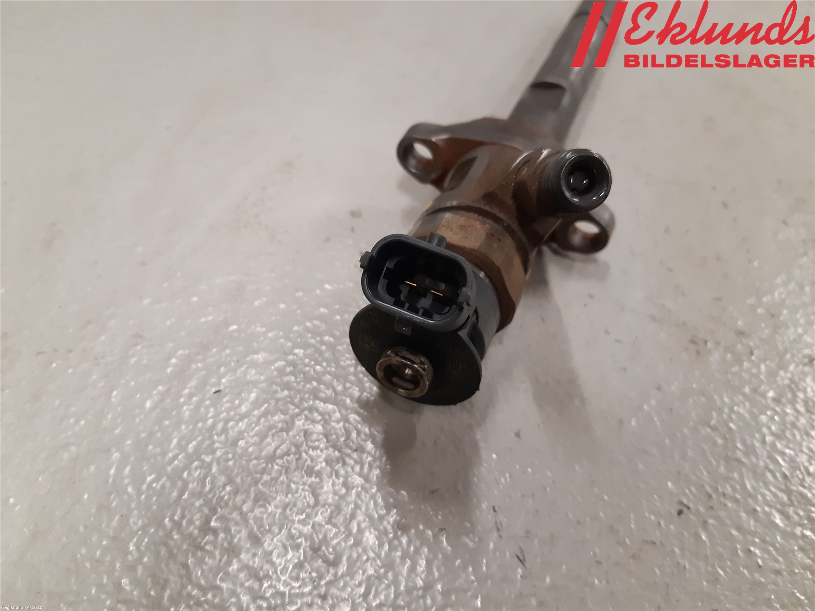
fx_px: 612
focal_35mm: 26
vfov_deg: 53.1
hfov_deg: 67.3
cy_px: 306
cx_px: 408
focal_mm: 3.93
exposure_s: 1/50
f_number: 1.7
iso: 200
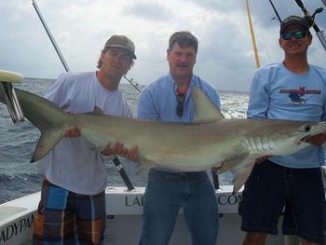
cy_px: 106
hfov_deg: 46.7
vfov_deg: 35.9
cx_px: 182
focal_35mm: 40
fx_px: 377
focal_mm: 6.2
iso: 100
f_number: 8.9
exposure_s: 1/180
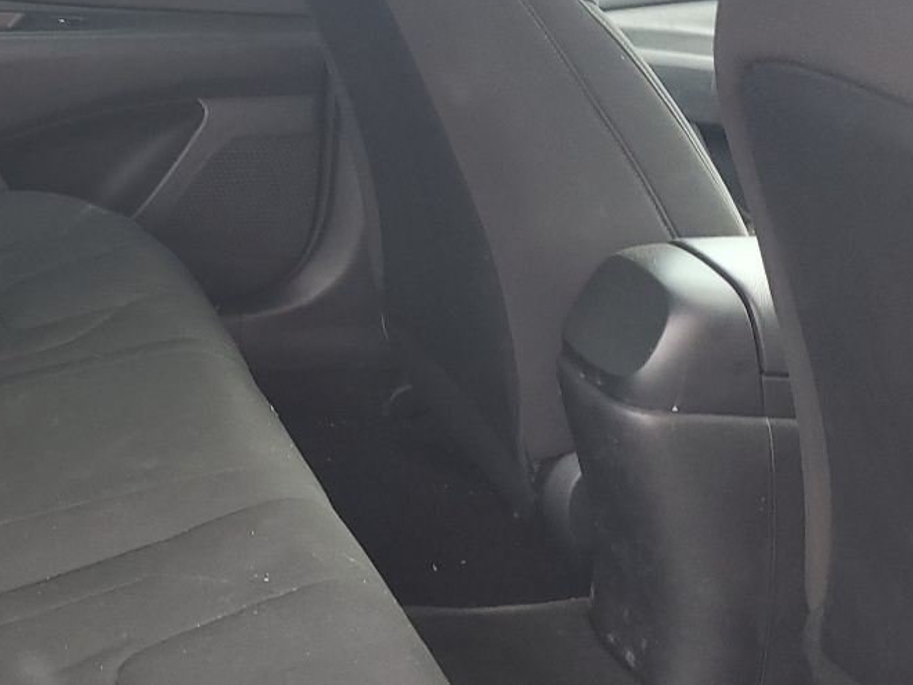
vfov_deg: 23.3
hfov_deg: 28.3
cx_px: -64
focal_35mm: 63
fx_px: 1662
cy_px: 372
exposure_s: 1/60.2
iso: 55
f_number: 1.5
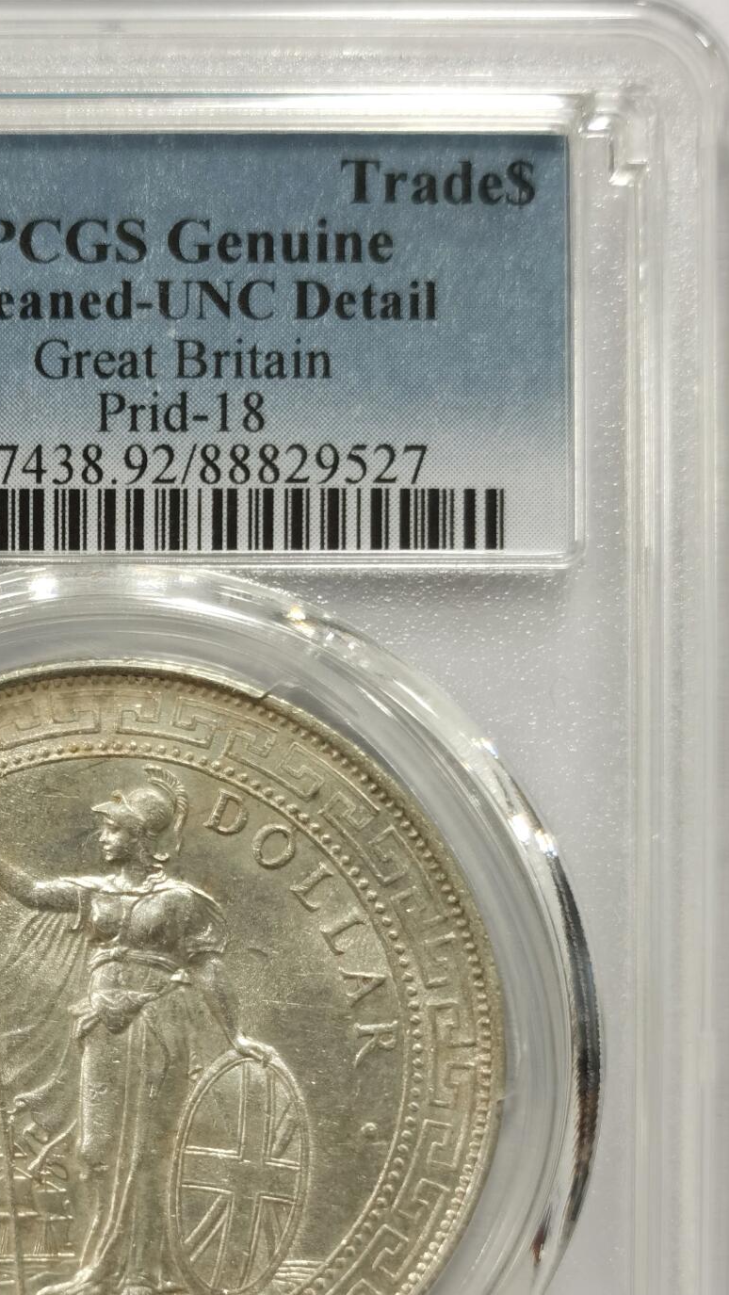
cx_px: 109
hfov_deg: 15.6
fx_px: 2645
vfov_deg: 27.4
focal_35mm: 77
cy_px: 817
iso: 100
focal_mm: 5.56
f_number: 16
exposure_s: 1/100
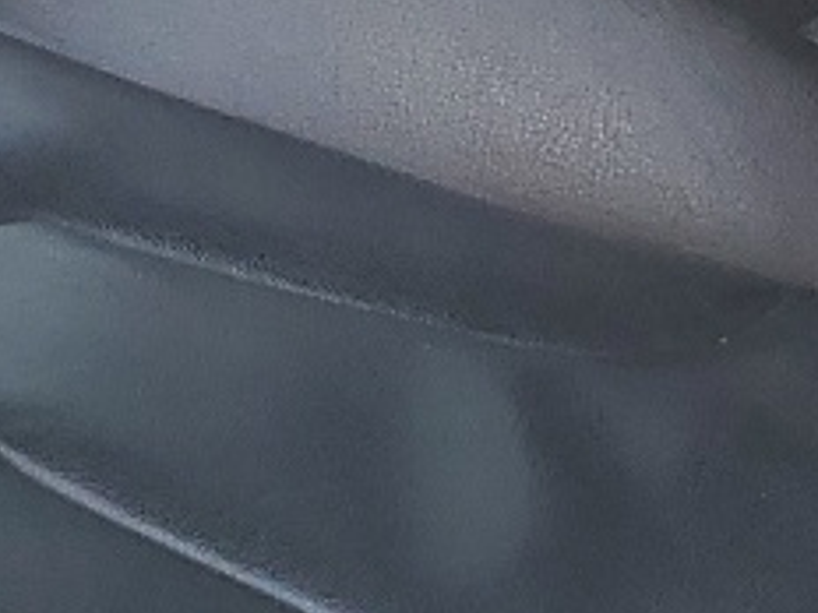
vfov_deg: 7.9
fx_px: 4230
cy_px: -652
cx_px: 197
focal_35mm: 179
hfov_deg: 11.0
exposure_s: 1/400
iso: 50
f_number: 1.5
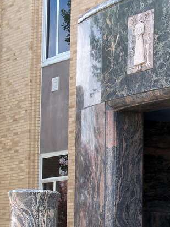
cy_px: 156
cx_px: 156
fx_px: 891
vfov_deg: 14.5
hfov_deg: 10.8
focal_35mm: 136
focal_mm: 12.3
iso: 80
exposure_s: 1/125
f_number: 4.1
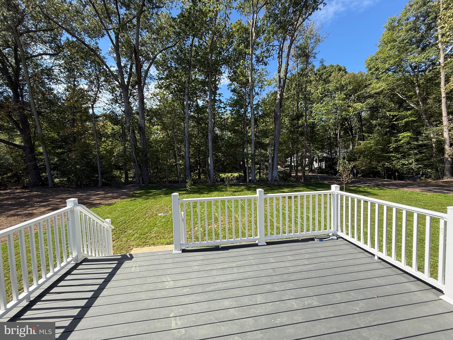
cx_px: 226
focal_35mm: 14
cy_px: 170
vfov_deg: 85.7
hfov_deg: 102.1
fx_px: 183
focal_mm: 2.22
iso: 50
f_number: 2.2
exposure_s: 1/770
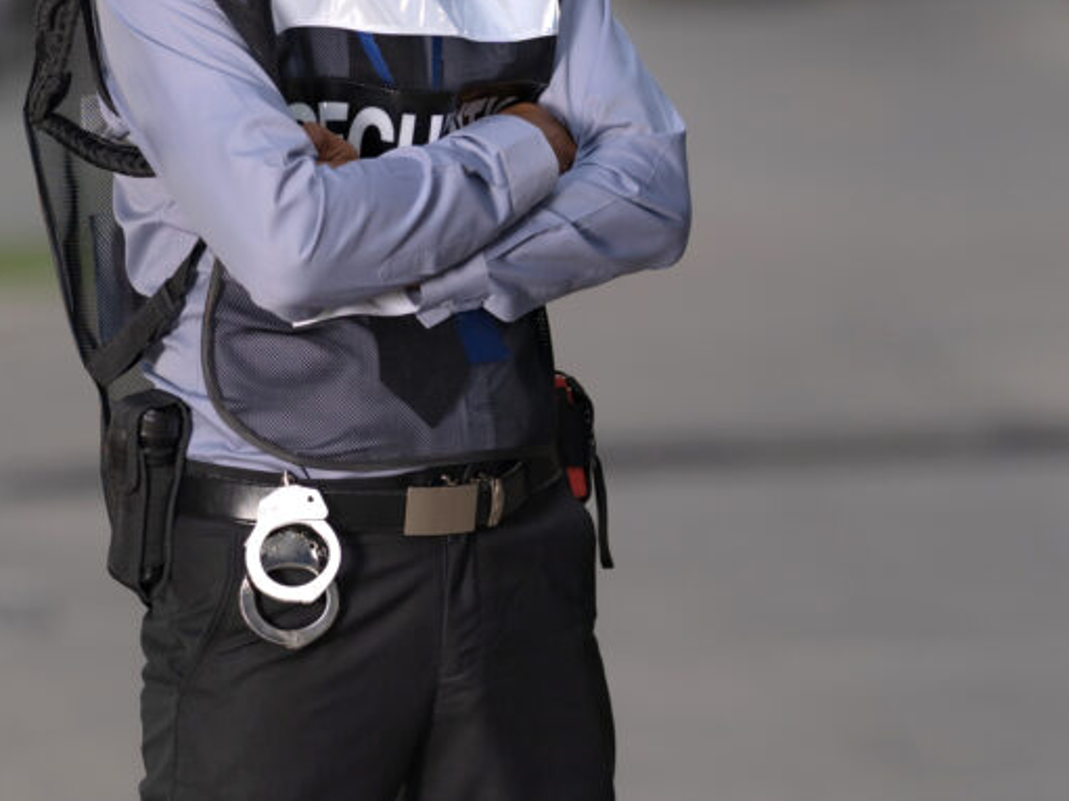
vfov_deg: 4.9
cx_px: 548
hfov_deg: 6.5
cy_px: 94
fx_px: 9417
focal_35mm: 305
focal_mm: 135
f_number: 1.8
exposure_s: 1/500
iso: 100
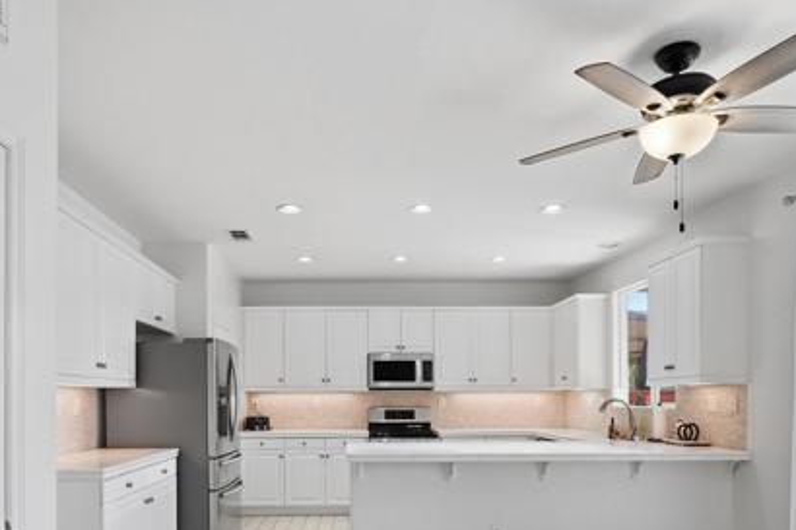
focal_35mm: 25
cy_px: 395
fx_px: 553
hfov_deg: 71.3
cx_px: 353
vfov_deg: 49.3
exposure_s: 1/15
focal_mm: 16
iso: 200
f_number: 4
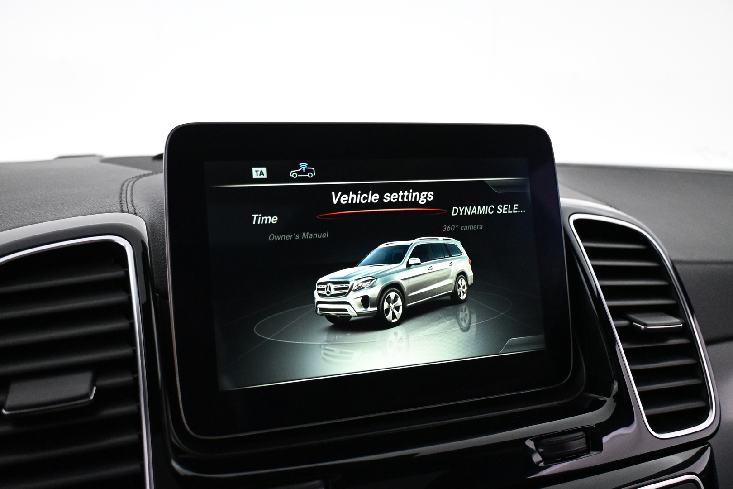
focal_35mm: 34
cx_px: 366
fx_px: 687
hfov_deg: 56.1
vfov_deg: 39.1
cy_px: 244
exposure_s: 1/100
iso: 4000
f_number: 4
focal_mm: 22.5
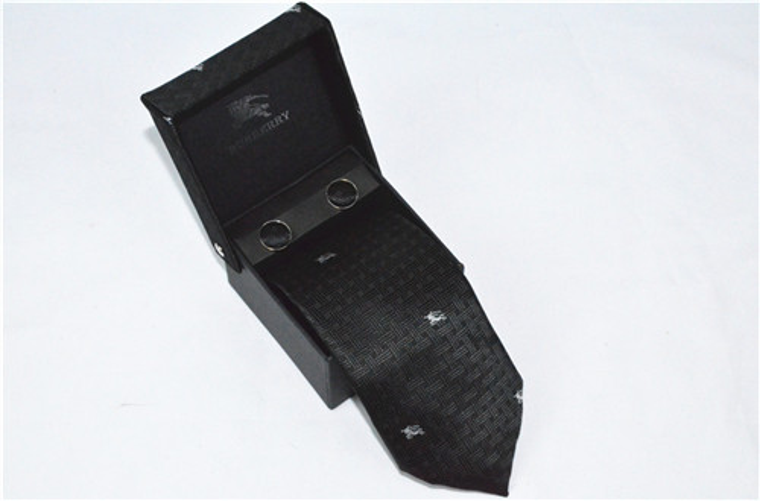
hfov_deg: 30.0
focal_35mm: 68
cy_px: 250
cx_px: 380
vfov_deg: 20.0
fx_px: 1421
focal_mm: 45
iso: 6400
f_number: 29
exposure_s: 1/250
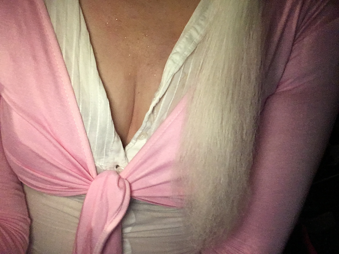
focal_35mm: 31
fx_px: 304
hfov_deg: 58.4
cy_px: 127
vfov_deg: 45.4
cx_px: 170
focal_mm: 2.15
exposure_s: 1/20
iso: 320
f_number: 2.4
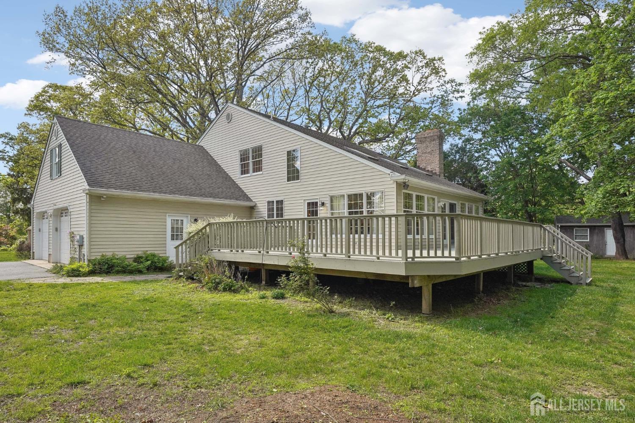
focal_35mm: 19
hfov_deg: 86.0
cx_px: 318
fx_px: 340
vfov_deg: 63.7
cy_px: 212
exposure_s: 1/1000
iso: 1000
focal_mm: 19.3
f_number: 8
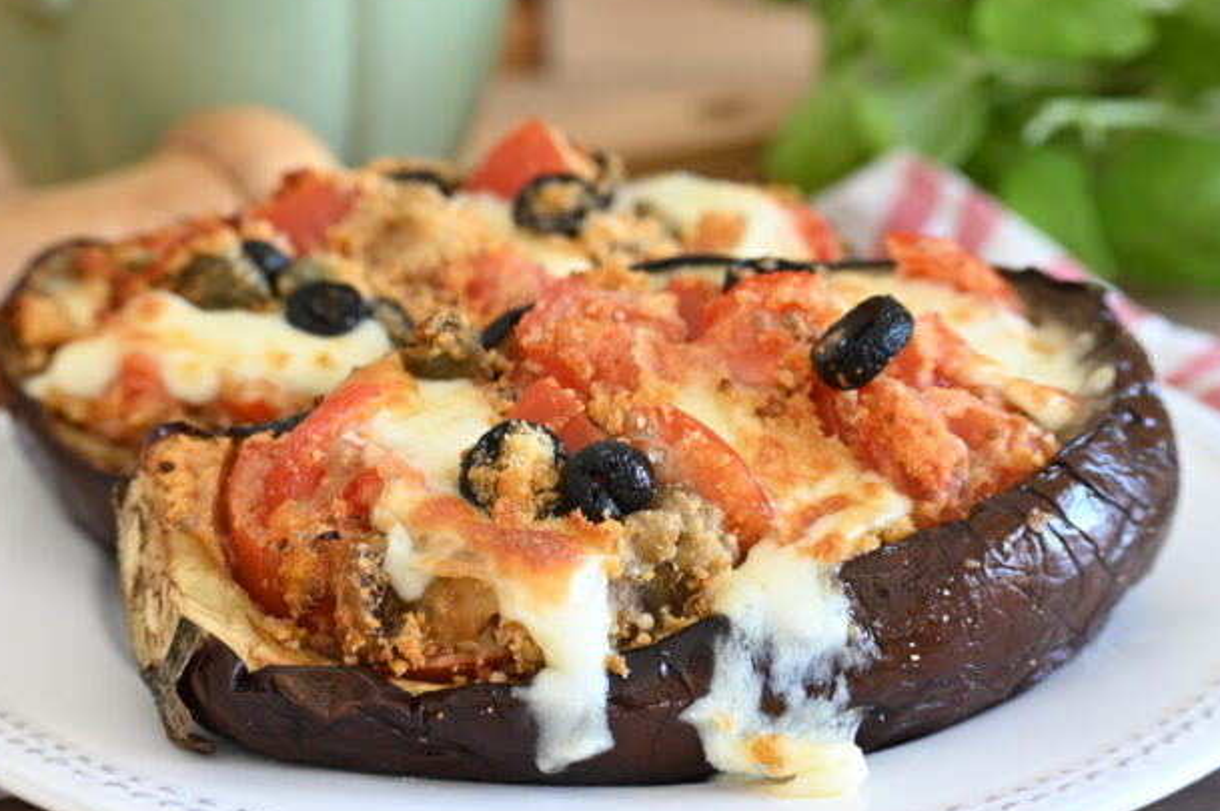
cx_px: 569
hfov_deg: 21.0
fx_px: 3284
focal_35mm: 97
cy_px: 450
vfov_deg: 14.1
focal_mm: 55
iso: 200
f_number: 5.6
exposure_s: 1/10
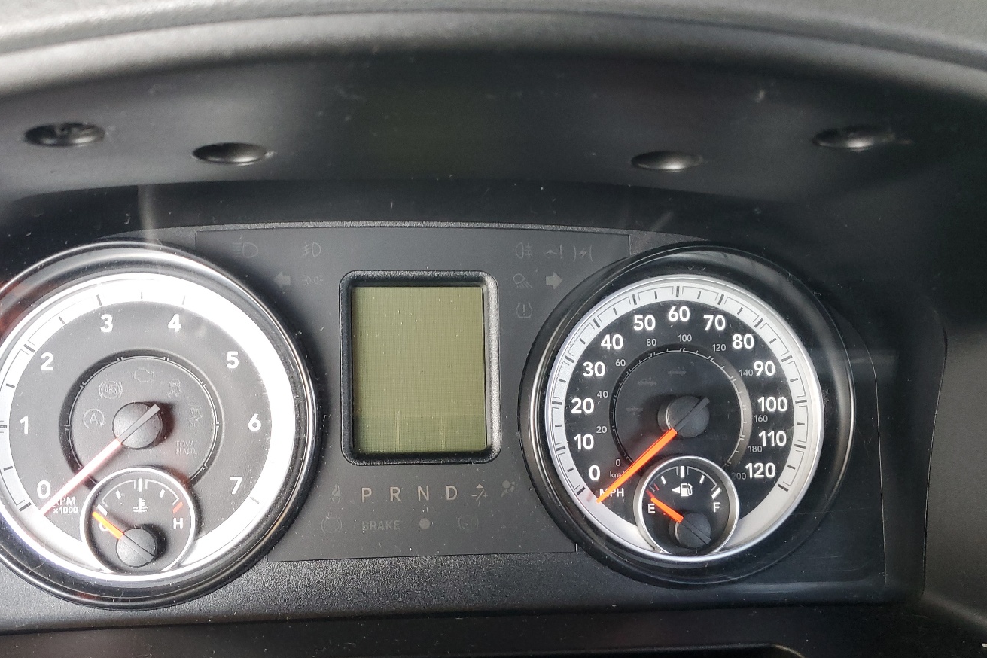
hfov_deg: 57.0
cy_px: 366
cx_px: 426
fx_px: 905
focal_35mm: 33
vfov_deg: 39.9
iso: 124
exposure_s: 1/60.2
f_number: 1.5
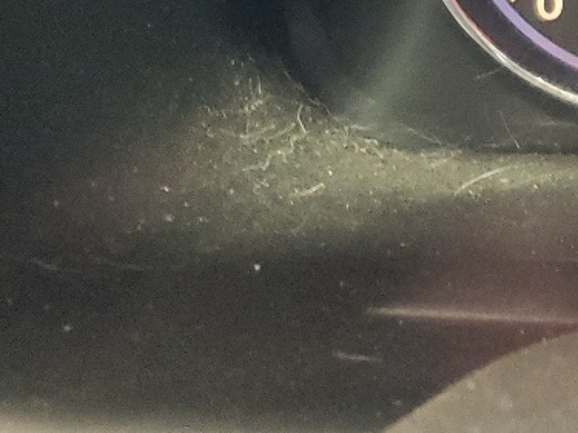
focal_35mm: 111
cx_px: 1227
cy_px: -260
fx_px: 1853
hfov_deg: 14.2
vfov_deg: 12.5
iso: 313
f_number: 1.5
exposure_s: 1/60.2
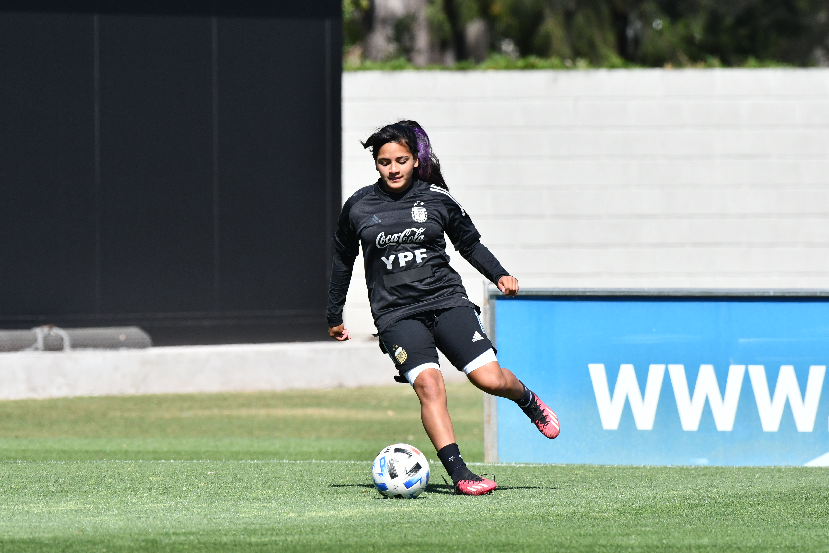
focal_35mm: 570
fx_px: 13125
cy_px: 276
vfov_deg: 2.4
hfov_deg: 3.6
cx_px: 414
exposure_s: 1/4000
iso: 1000
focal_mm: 380
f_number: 6.3
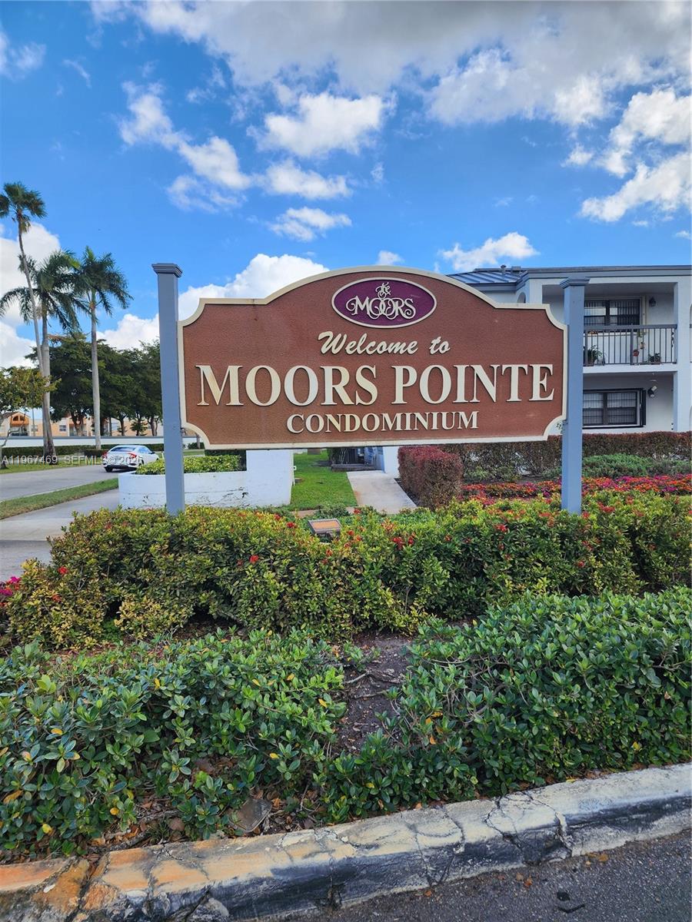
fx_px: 613
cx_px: 346
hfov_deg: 58.9
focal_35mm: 23
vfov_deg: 73.9
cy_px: 461
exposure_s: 1/485
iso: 12
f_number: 1.8
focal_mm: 6.4
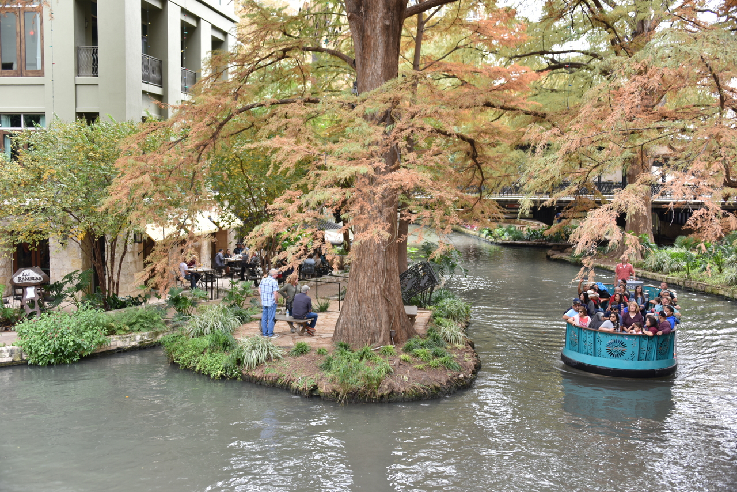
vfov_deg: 33.4
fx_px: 819
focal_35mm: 40
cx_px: 368
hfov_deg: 48.4
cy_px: 246
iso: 200
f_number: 4
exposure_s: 1/80
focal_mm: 40
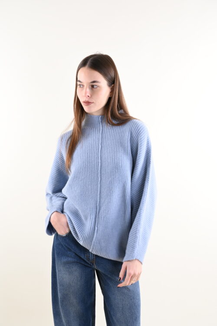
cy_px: 163
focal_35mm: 44
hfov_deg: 30.5
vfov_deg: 44.5
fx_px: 398
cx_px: 108
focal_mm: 44
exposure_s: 1/125
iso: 125
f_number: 9
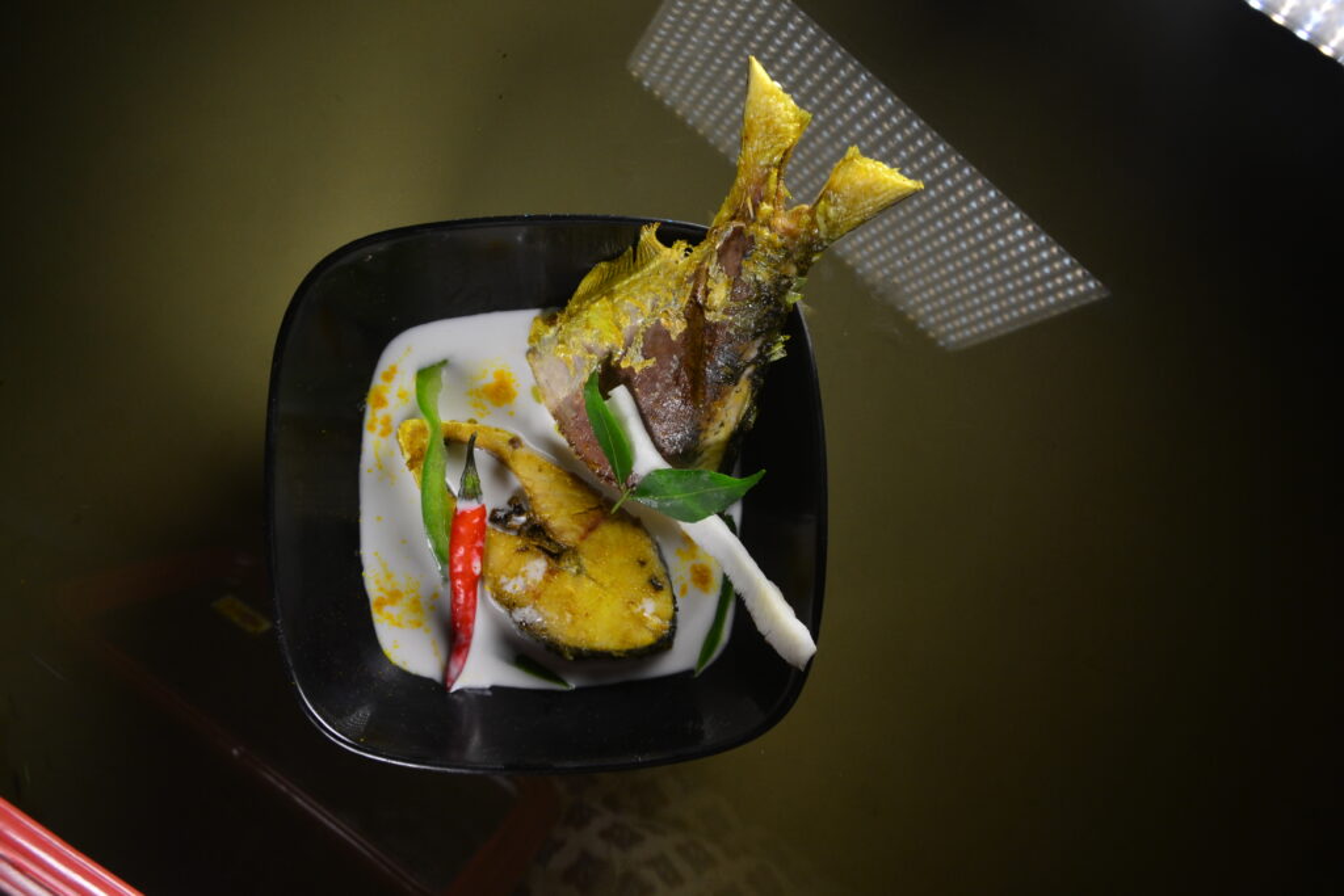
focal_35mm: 36
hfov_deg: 53.1
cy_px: 448
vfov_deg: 36.9
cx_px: 672
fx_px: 1344
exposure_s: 1/25
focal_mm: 24
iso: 400
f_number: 6.3
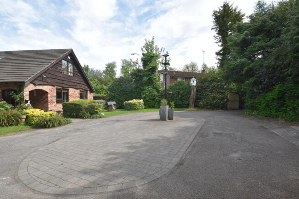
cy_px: 100
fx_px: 143
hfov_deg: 92.4
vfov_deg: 69.7
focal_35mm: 17
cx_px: 150
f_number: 8
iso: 200
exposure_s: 1/250
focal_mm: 11.5
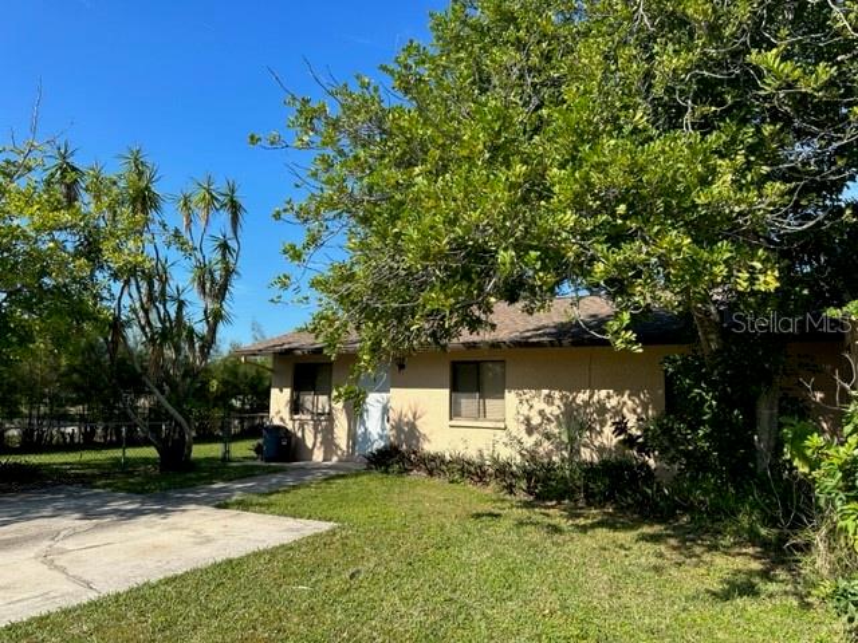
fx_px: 595
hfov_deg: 71.6
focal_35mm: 24
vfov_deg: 56.8
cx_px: 429
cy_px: 322
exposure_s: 1/2591
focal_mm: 6.86
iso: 80
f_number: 1.78
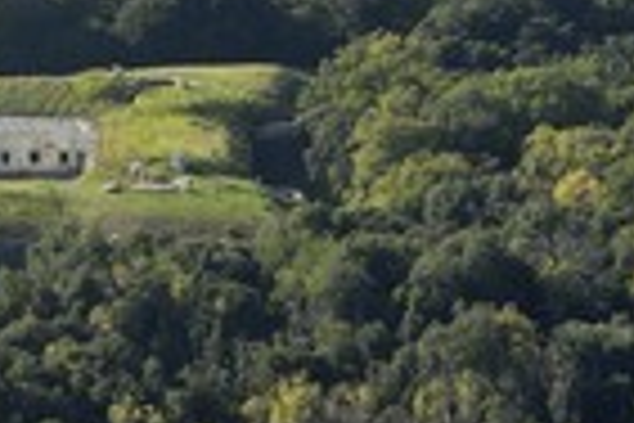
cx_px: -20
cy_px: -117
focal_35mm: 314
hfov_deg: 6.5
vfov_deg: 4.4
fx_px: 5529
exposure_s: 1/250
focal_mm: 70
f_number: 5
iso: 100
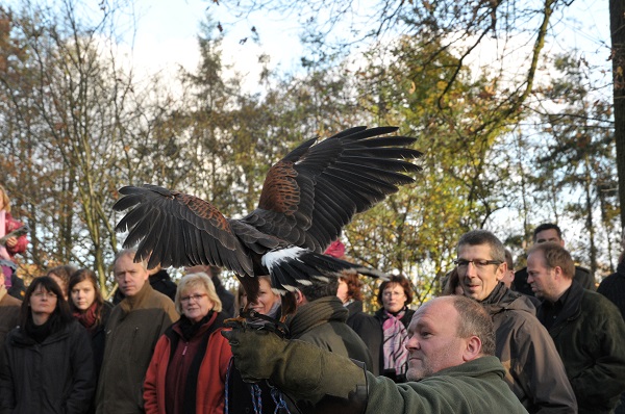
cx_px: 312
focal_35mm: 75
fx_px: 1300
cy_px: 207
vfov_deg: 18.1
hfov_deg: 27.0
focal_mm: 50
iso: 640
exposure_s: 1/250
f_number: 8
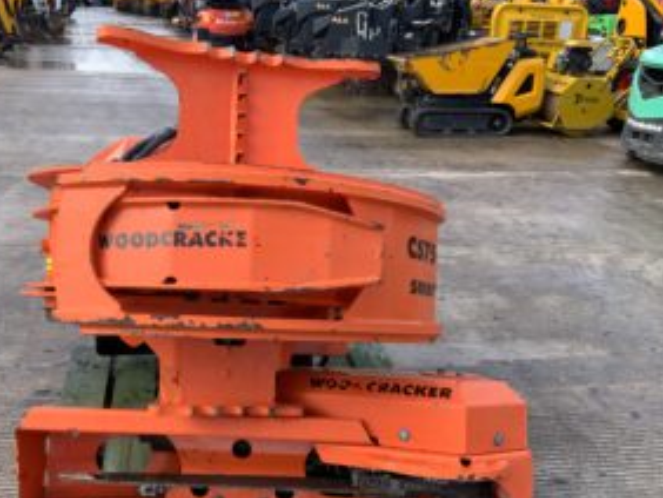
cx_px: 277
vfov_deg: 38.6
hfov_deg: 49.9
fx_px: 709
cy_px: 294
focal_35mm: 37
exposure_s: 1/500
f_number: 1.8
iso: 16
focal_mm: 3
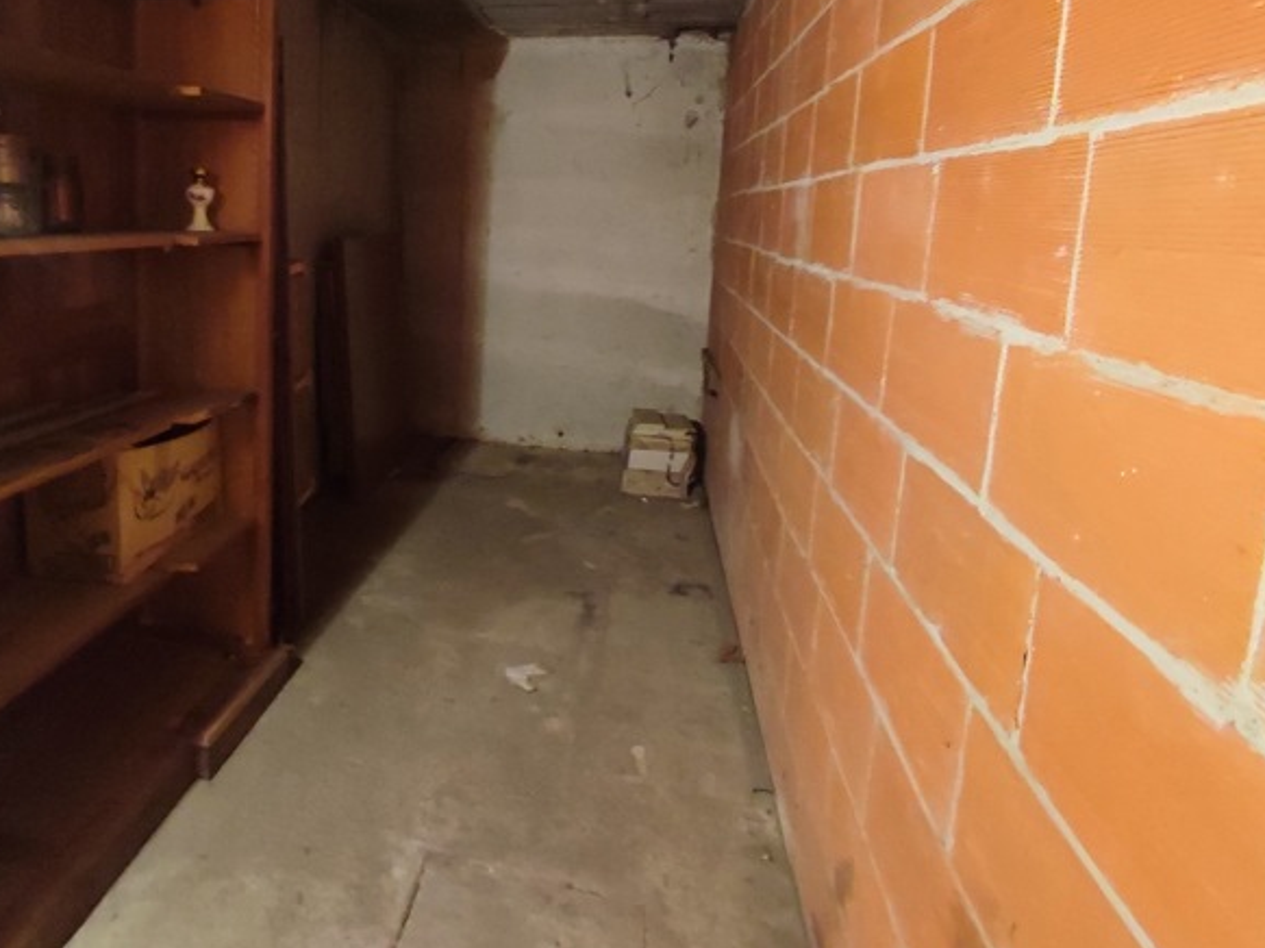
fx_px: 804
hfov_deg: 74.4
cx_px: 437
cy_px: 304
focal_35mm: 22
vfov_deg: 59.4
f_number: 2.2
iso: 977
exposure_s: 1/17
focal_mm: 1.65
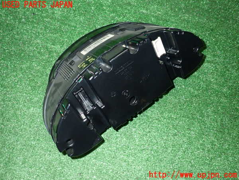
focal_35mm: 30
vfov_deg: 46.8
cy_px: 90
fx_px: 207
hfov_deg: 60.0
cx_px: 120
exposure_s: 1/30
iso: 800
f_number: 6.3
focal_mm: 5.4
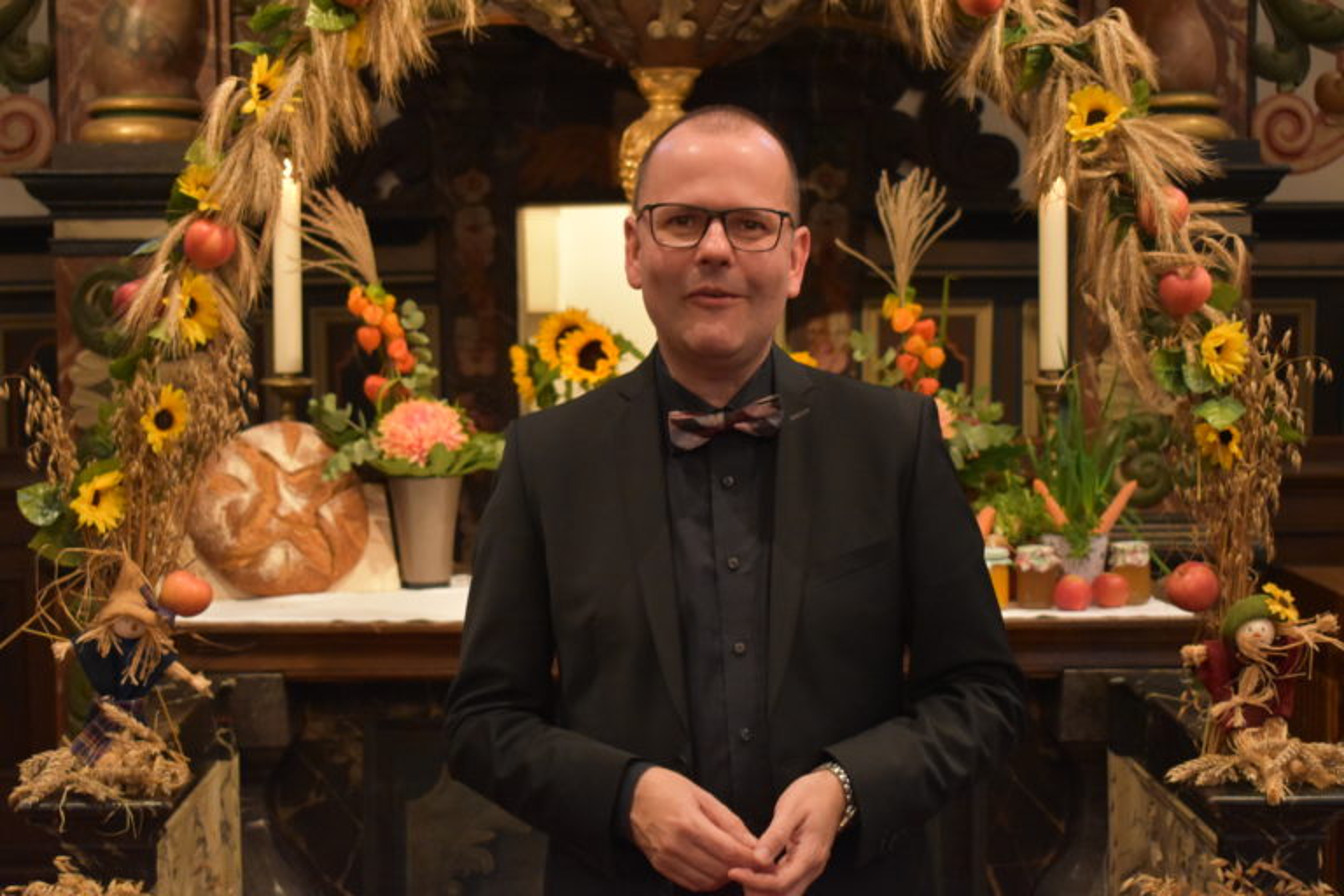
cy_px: 448
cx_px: 672
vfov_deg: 23.8
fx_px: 2128
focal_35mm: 57
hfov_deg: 35.1
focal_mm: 38
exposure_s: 1/25
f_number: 4.8
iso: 3200
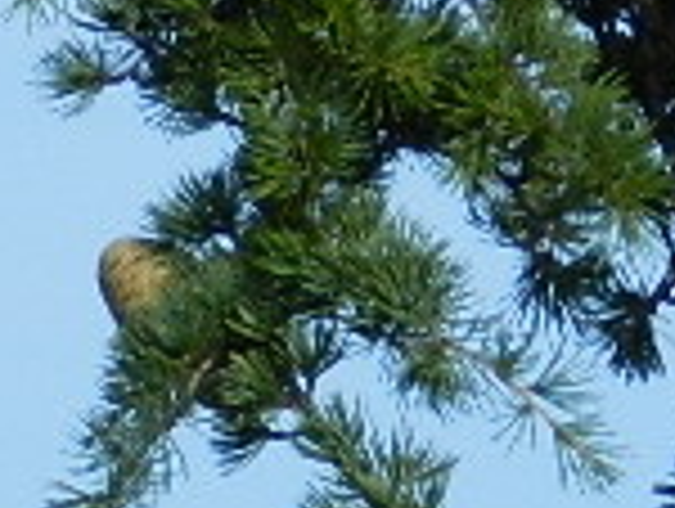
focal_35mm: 887
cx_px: 702
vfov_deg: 1.7
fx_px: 17324
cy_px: 1079
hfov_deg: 2.2
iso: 160
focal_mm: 23.1
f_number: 5
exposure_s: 1/1000
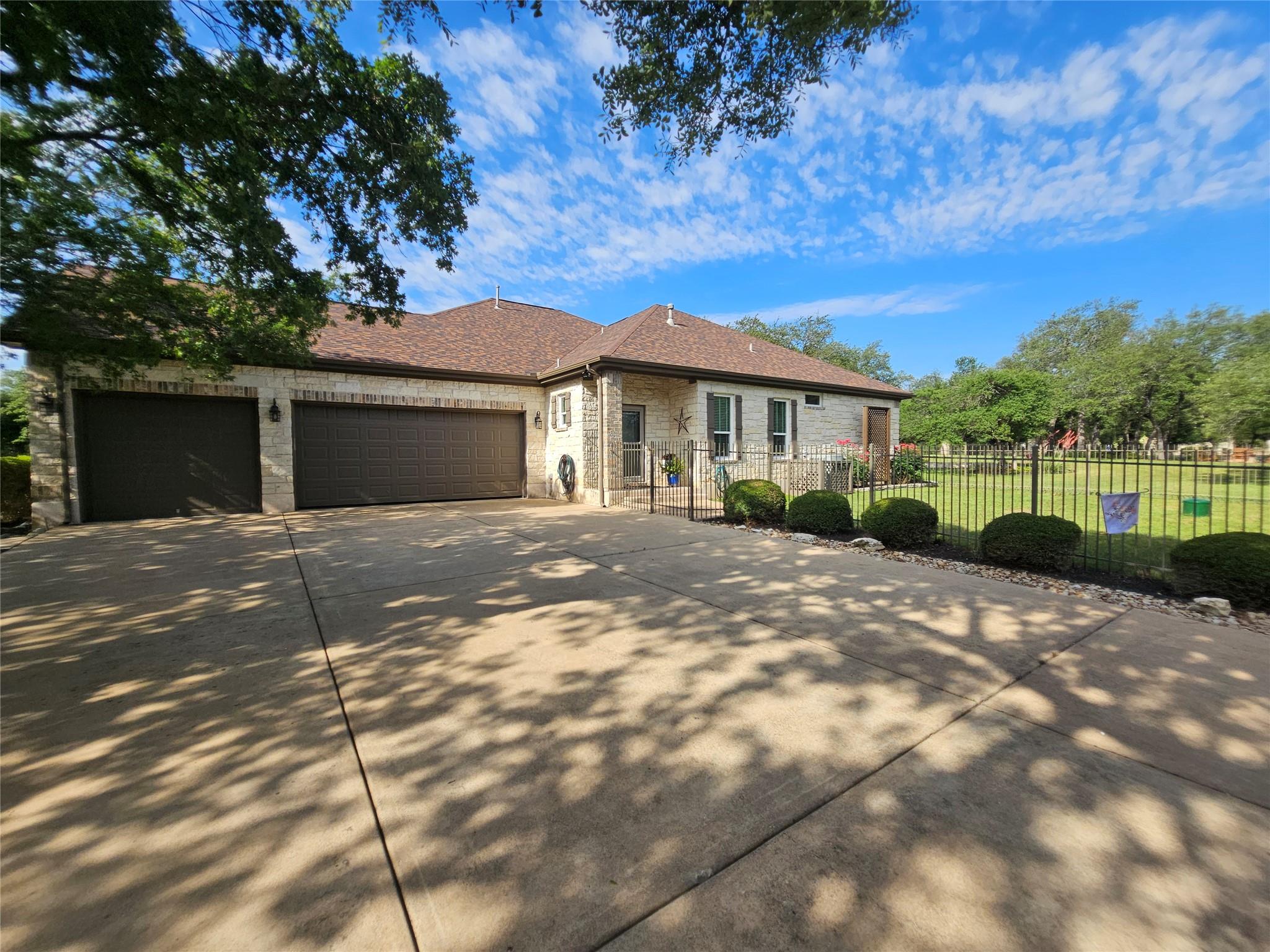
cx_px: 635
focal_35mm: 13
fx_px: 477
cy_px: 476
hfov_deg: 106.2
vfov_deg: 89.9
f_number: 2.2
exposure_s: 1/1672
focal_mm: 2.2
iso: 50
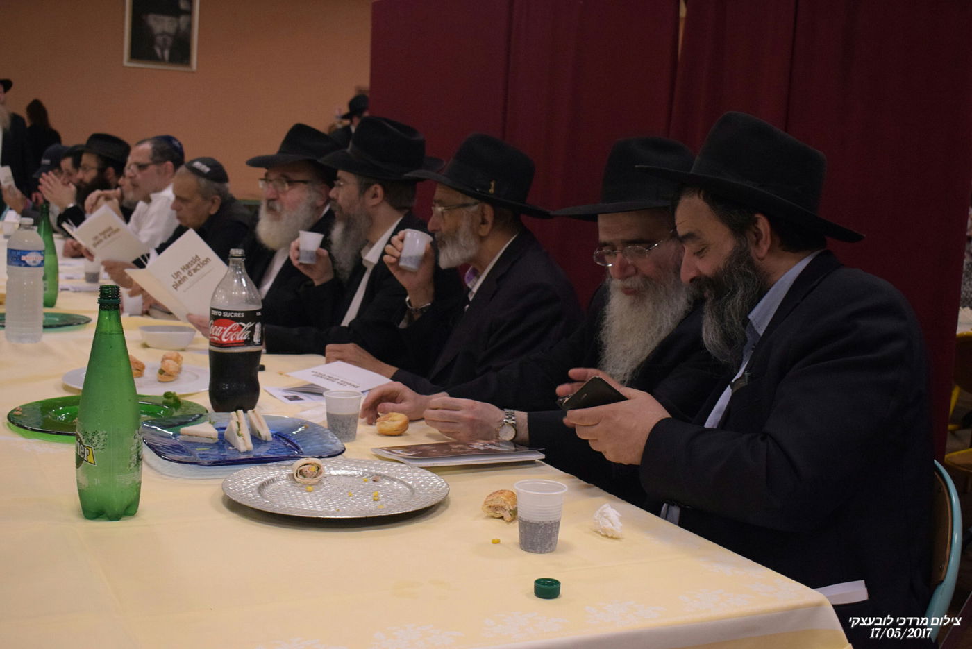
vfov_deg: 29.9
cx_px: 486
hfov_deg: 43.6
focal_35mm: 45
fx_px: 1216
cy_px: 324
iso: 2800
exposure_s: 1/160
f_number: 5.6
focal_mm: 30
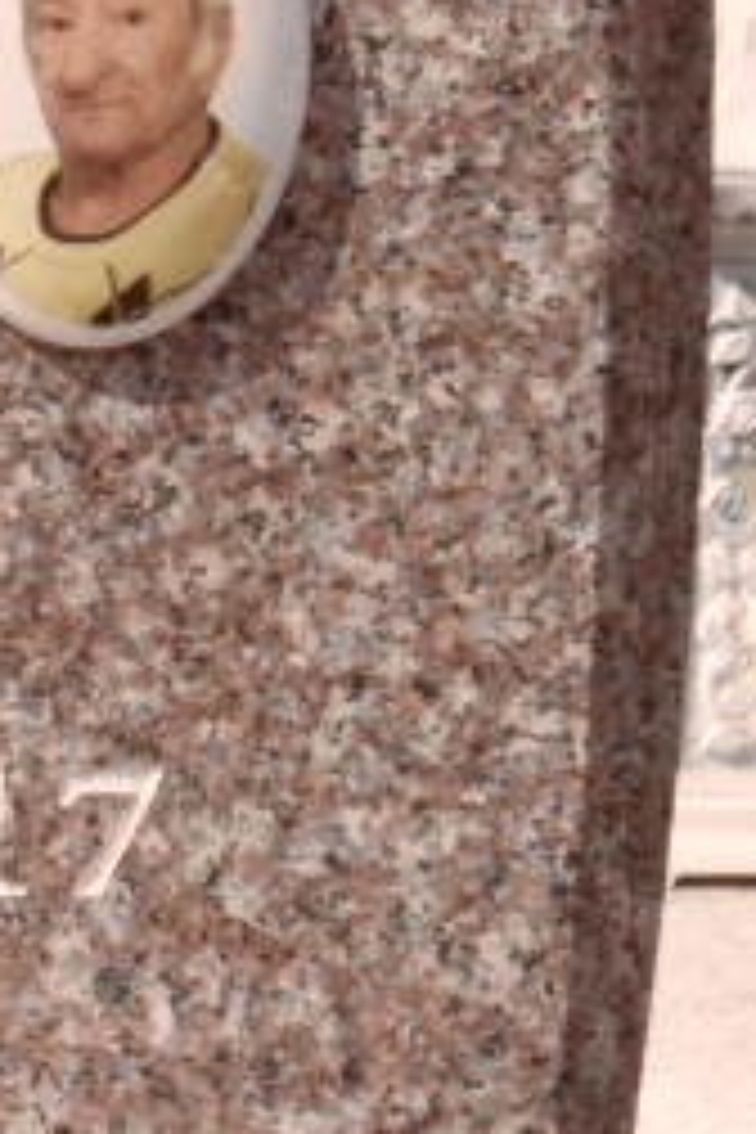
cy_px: 990
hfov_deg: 3.2
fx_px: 13323
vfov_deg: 4.9
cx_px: -1449
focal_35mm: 423
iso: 80
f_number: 4.4
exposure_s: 1/500
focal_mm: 16.3
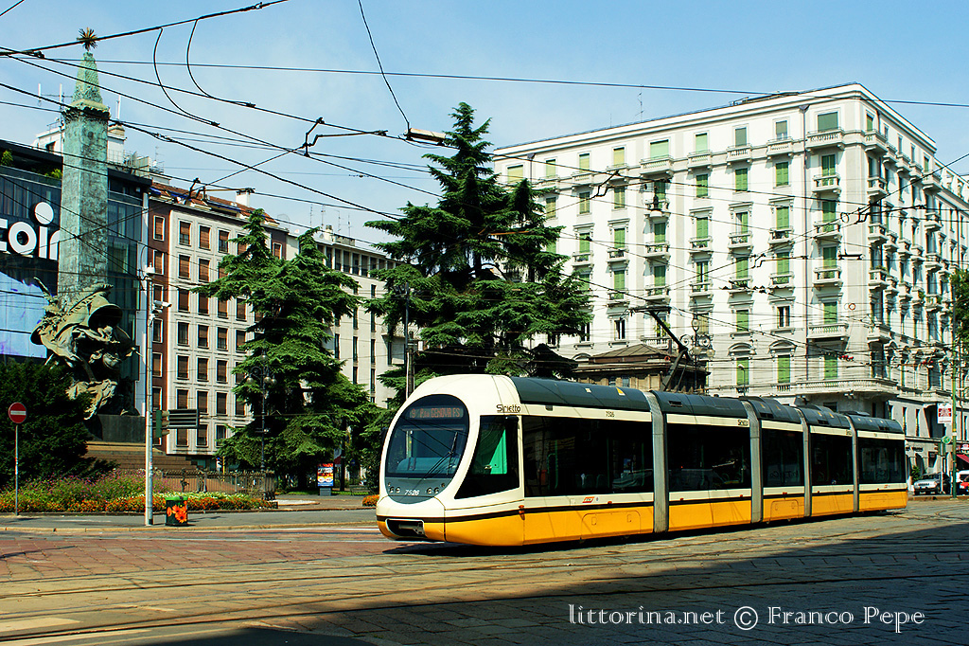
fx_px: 1130
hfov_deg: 46.4
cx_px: 484
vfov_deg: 31.9
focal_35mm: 42
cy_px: 323
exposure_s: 1/320
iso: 200
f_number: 9
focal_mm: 28
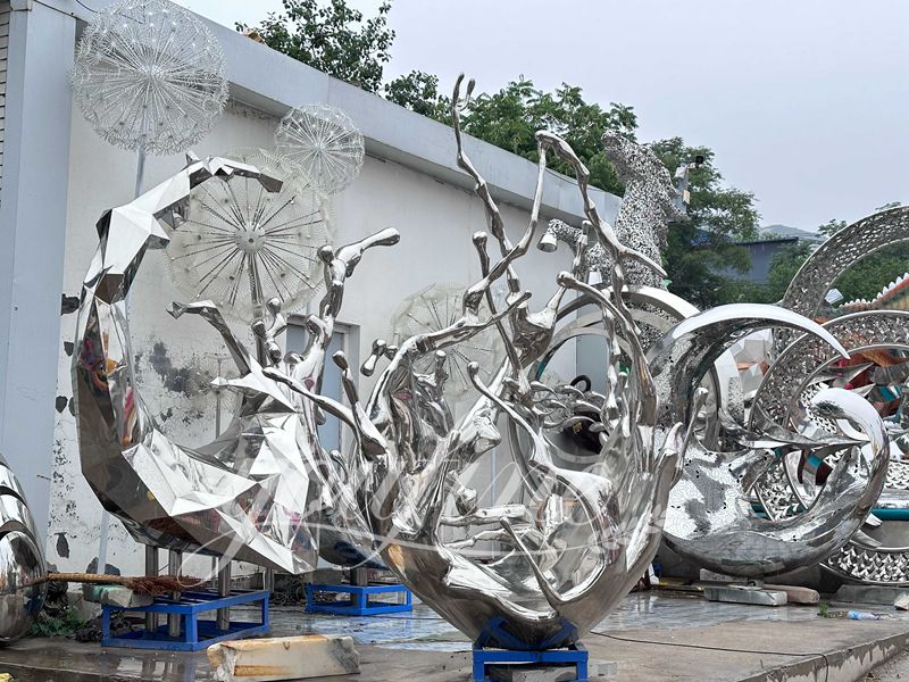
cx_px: 454
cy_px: 341
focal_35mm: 48
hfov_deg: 39.7
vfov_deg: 30.3
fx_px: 1260
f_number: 1.78
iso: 64
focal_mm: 6.86
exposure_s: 1/471
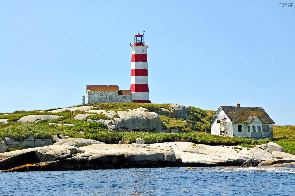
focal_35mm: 93
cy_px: 98
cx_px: 148
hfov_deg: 21.9
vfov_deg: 14.7
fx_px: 761
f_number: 10
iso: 200
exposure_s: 1/400
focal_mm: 62
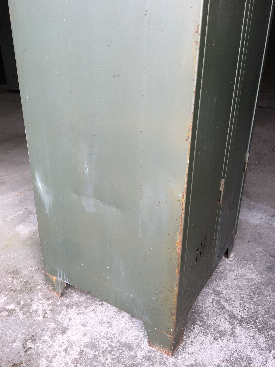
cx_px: 138
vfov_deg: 61.7
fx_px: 307
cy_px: 184
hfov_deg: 48.2
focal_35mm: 29
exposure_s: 1/114
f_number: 2.2
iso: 25
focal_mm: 4.15
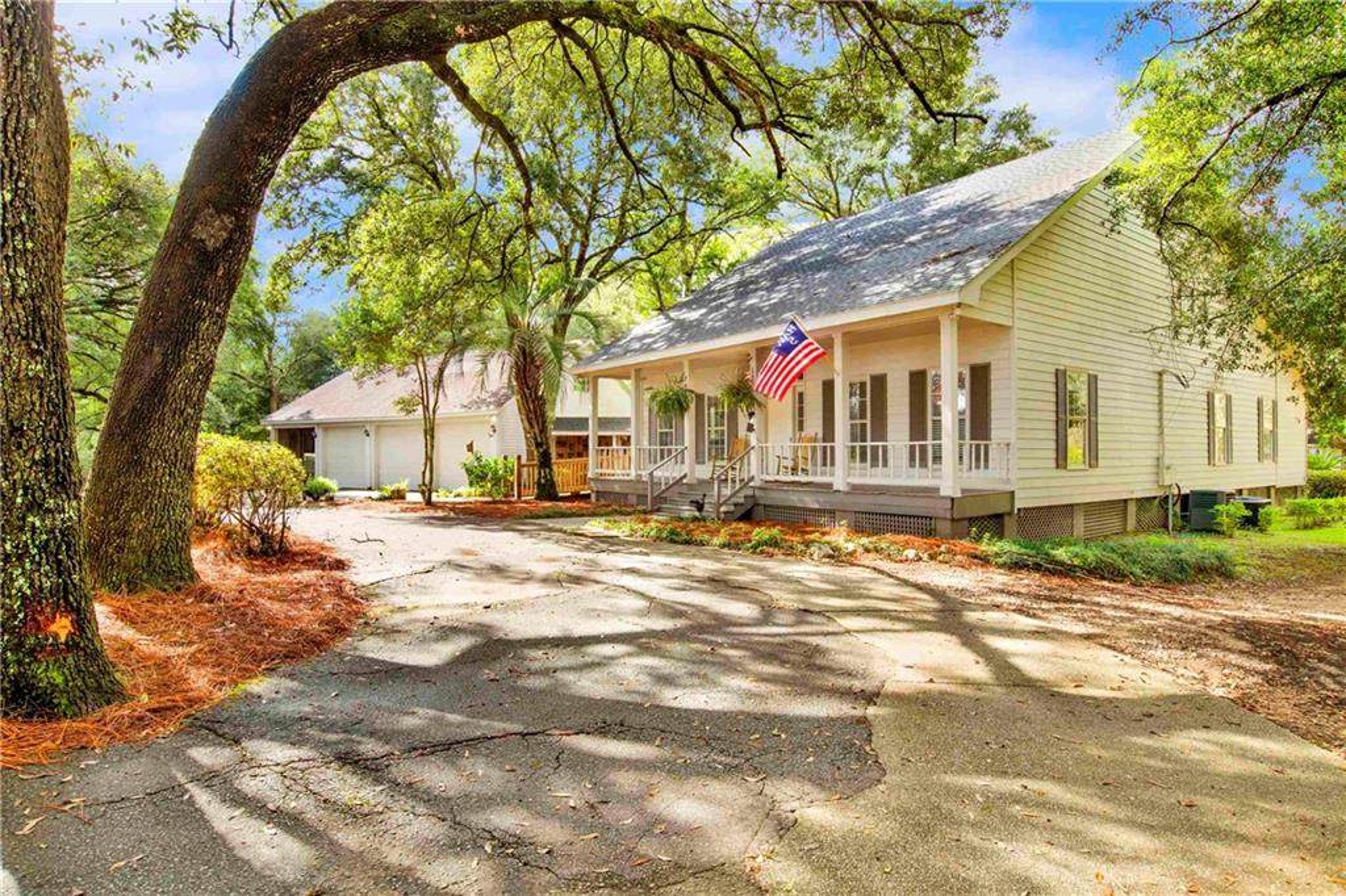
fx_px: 710
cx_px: 673
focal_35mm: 19
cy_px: 448
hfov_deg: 86.9
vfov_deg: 64.5
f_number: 11
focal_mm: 19
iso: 200
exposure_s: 1/50
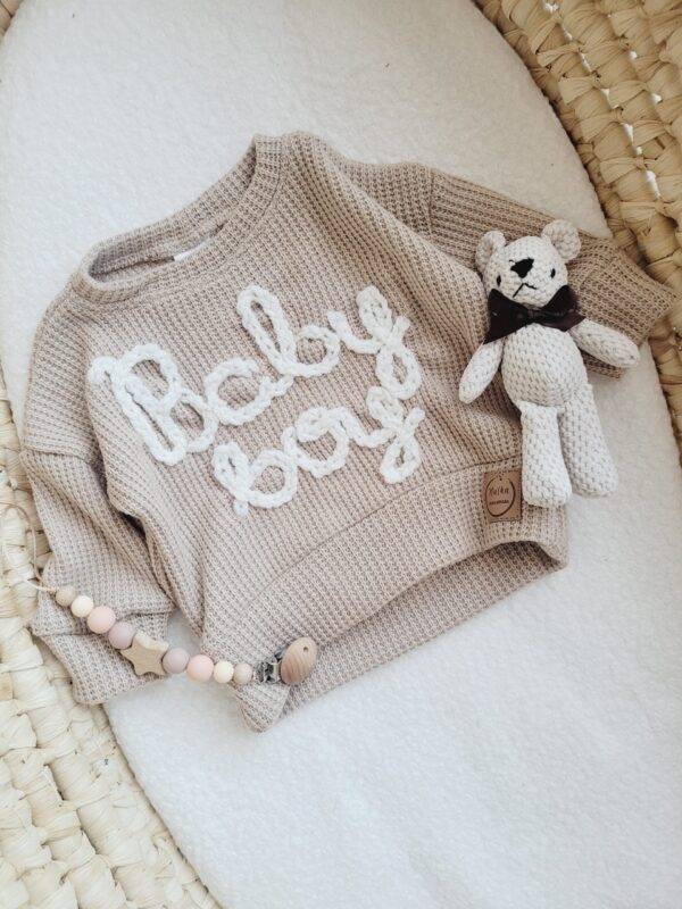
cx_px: 341
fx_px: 683
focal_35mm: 26
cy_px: 454
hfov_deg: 53.1
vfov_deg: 67.3
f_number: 1.8
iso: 250
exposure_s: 1/100
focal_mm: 5.4
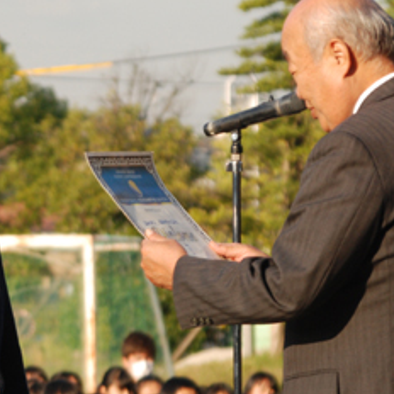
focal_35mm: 330
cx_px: 93
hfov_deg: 5.3
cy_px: 160
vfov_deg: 5.3
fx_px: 4250
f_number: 5.6
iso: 400
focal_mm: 100
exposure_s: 1/800
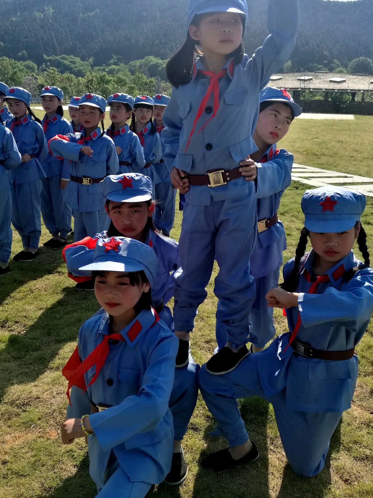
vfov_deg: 52.6
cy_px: 250
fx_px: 503
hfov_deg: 40.7
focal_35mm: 35
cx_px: 198
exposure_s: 1/714
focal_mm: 4.04
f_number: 2
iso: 50
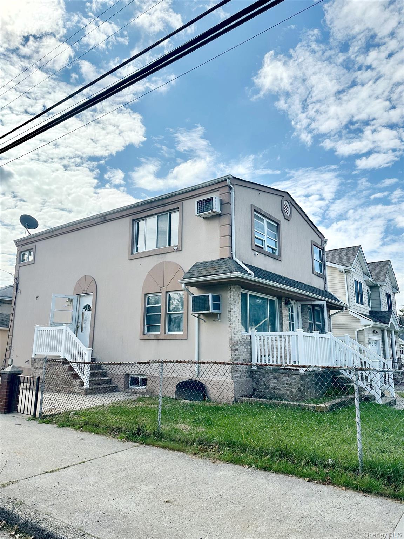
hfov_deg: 56.8
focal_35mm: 24
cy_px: 270
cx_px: 202
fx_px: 373
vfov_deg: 71.6
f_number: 1.78
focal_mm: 6.86
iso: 80
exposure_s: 1/6623
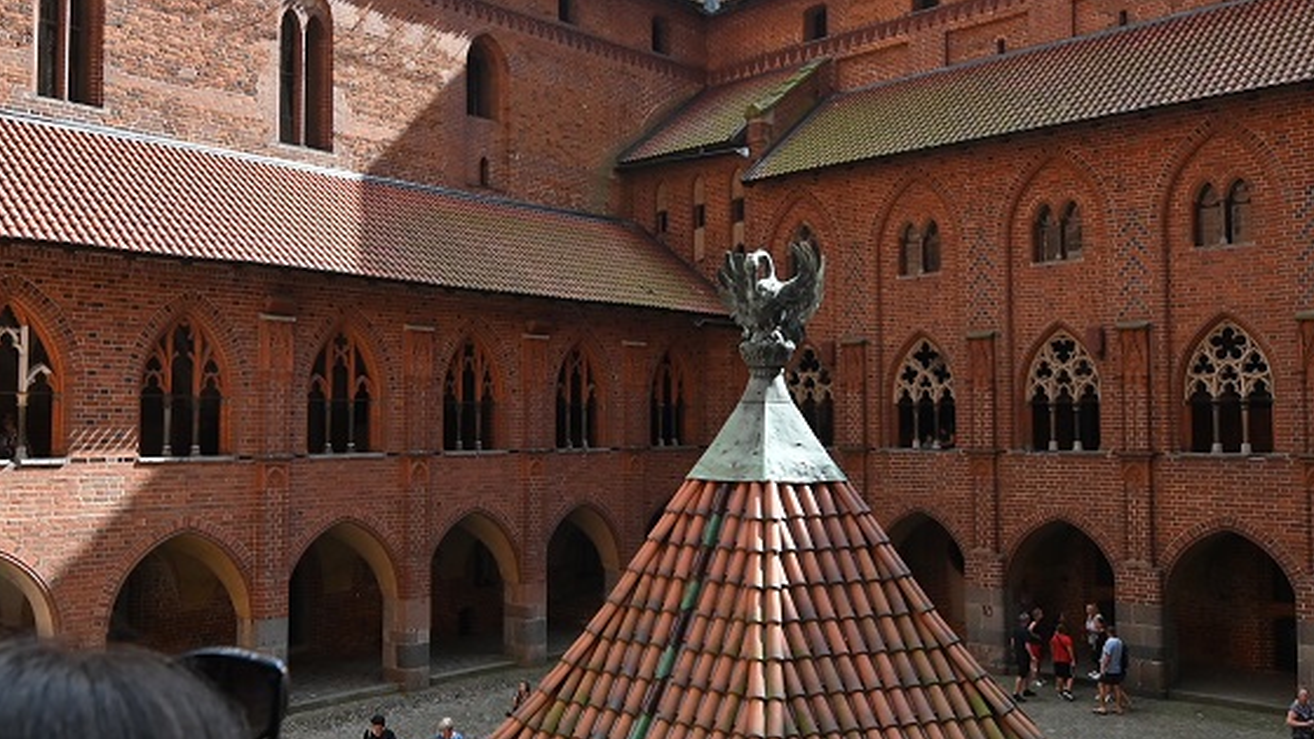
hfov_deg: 60.9
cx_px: 582
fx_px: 1115
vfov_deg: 36.7
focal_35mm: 32
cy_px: 346
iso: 110
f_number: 5.6
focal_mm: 12
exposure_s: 1/250
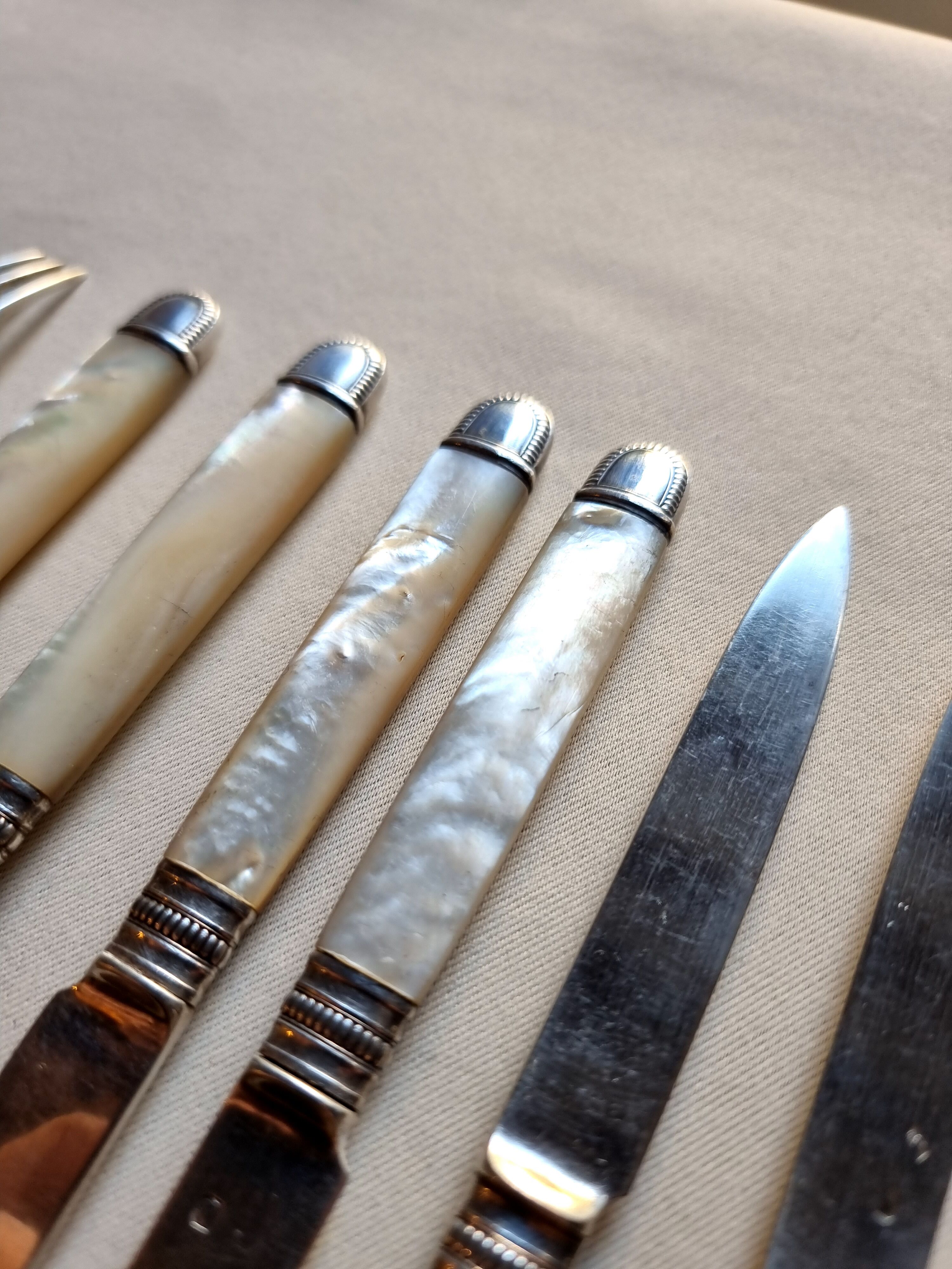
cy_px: 634
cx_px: 476
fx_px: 880
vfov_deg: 71.6
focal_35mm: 24
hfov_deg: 56.8
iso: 50
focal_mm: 6.7
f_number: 1.8
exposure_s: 1/50
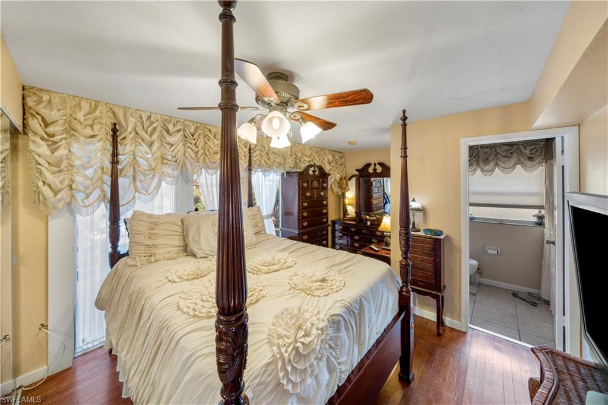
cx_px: 304
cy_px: 202
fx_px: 203
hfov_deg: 112.6
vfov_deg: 90.0
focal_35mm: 12
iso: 400
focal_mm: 12
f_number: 7.1
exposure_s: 1/40
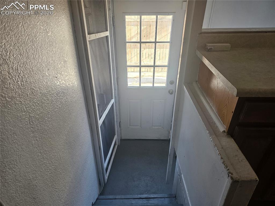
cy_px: 103
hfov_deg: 74.0
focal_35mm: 23
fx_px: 183
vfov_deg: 58.8
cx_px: 138
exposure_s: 1/120
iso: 160
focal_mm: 6.3
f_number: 1.7
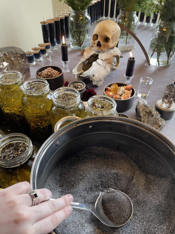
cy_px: 121
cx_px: 85
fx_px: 189
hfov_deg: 49.7
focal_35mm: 28
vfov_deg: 63.4
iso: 125
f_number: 1.6
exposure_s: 1/62
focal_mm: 4.2
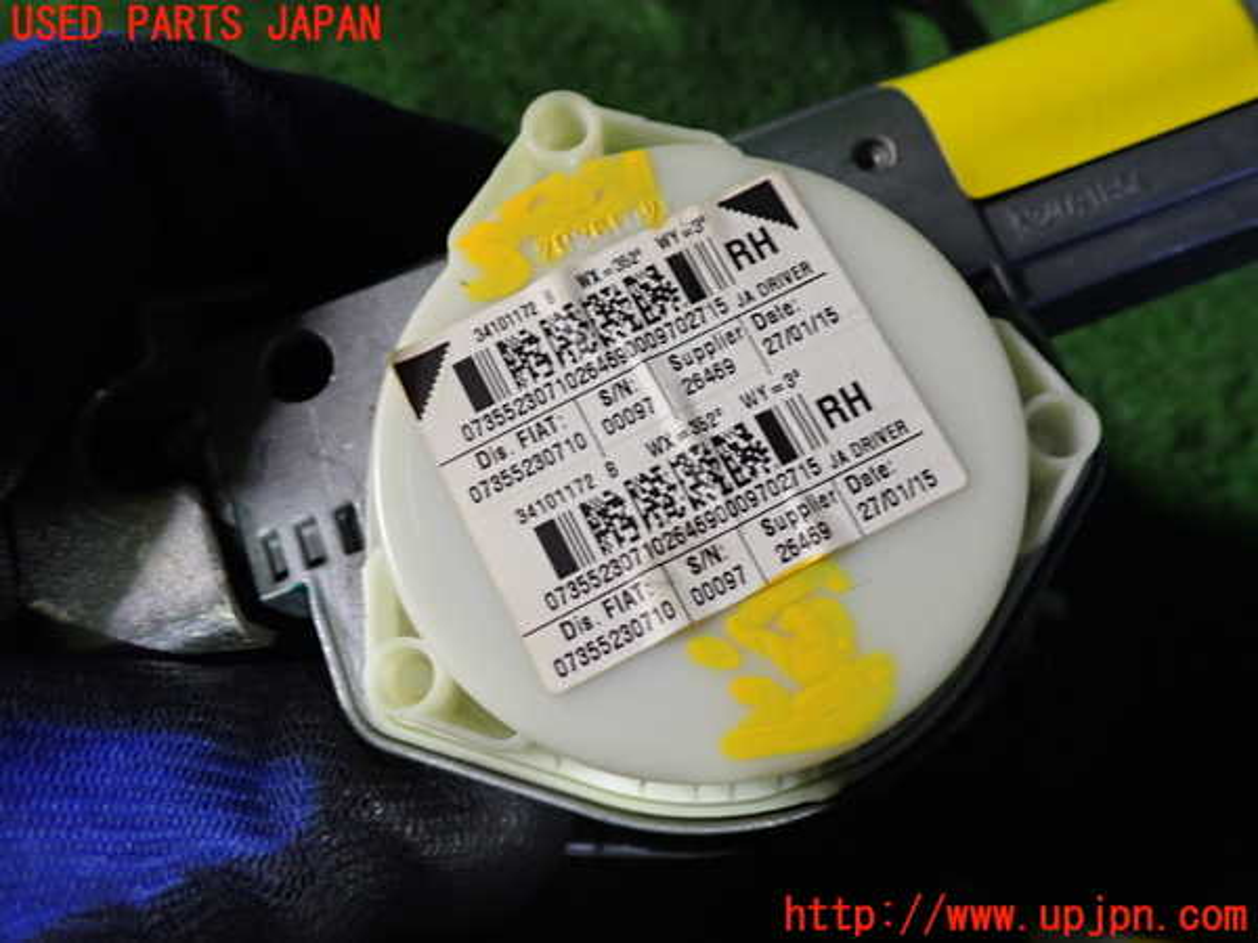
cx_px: 629
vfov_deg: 46.8
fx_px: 1090
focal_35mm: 30
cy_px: 472
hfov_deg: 60.0
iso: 320
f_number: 2.3
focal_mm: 5.4
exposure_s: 1/30
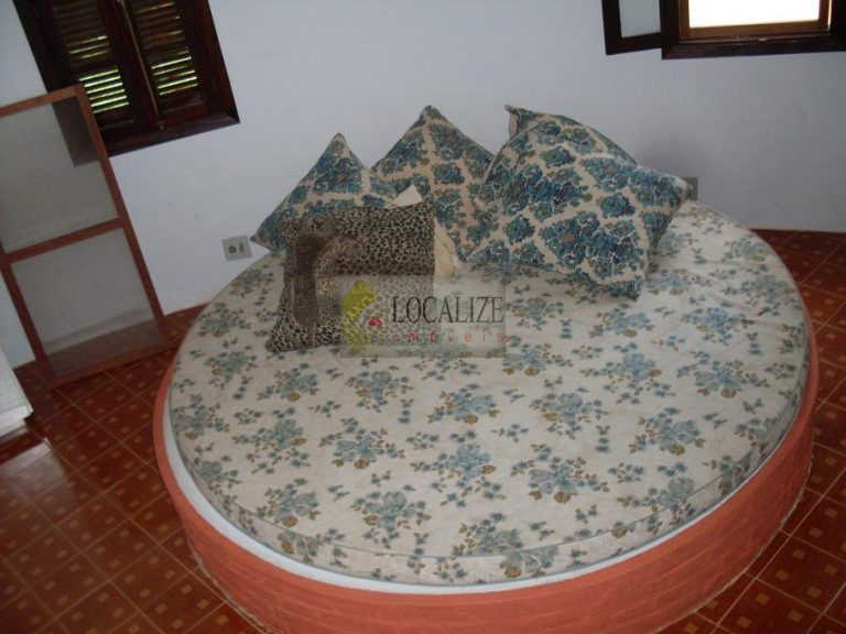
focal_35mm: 38
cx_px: 423
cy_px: 317
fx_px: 929
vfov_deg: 37.7
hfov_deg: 49.0
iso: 100
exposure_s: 1/45
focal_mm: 6.3
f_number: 2.8
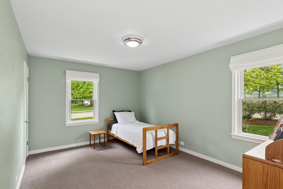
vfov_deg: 70.5
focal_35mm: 17
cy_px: 94
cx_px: 142
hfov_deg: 93.3
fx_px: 134
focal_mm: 17
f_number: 7.1
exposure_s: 1/15
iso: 200
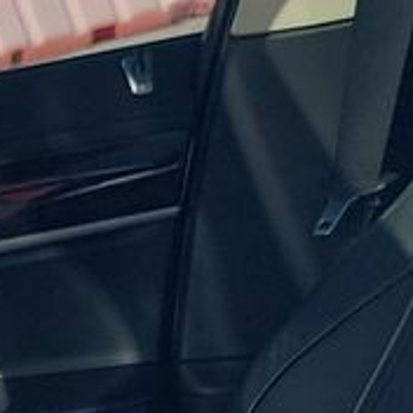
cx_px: -298
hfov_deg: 8.7
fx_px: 2605
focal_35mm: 193
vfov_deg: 8.8
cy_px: 688
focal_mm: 6.7
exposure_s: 1/386
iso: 50
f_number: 1.8
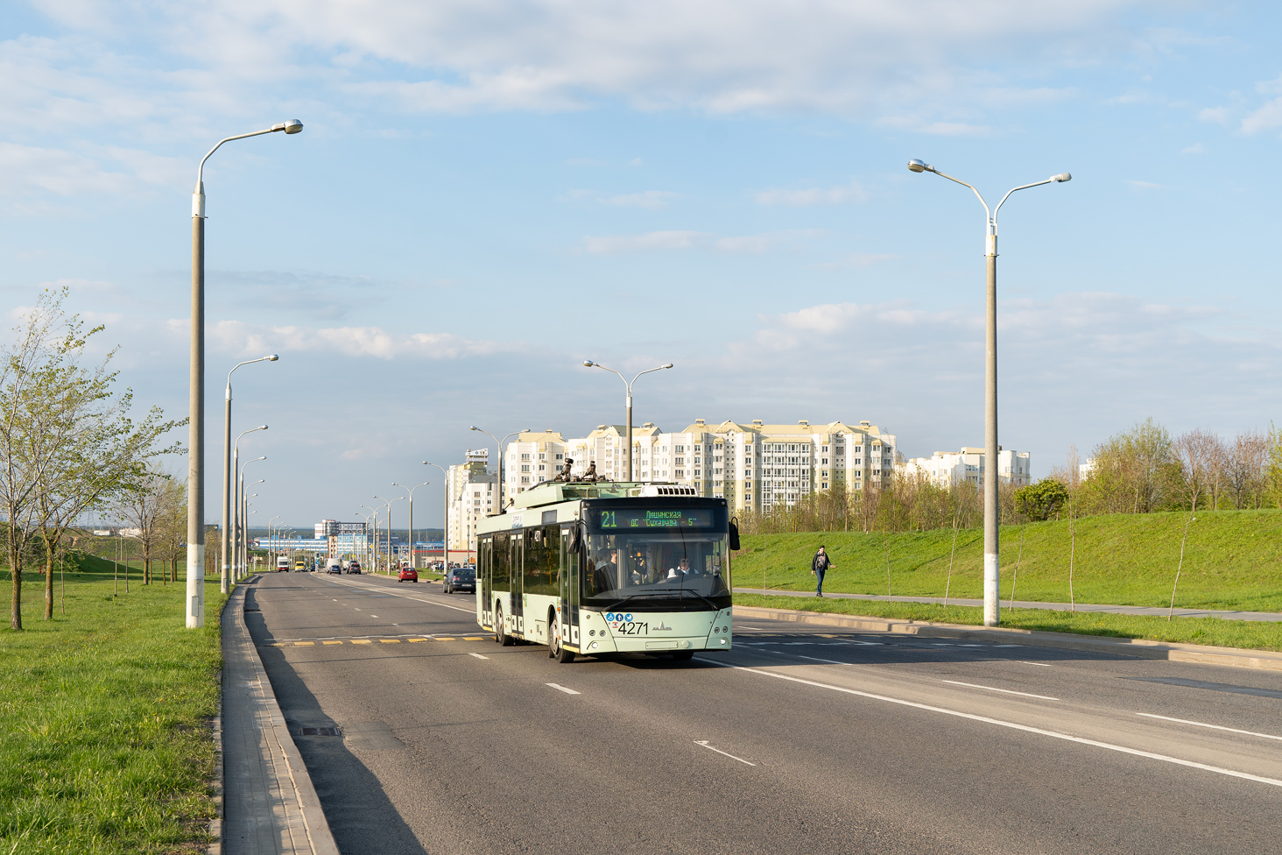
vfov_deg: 31.9
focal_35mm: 42
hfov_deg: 46.4
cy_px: 431
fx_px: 1496
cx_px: 630
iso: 160
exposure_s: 1/500
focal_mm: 41
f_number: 5.6
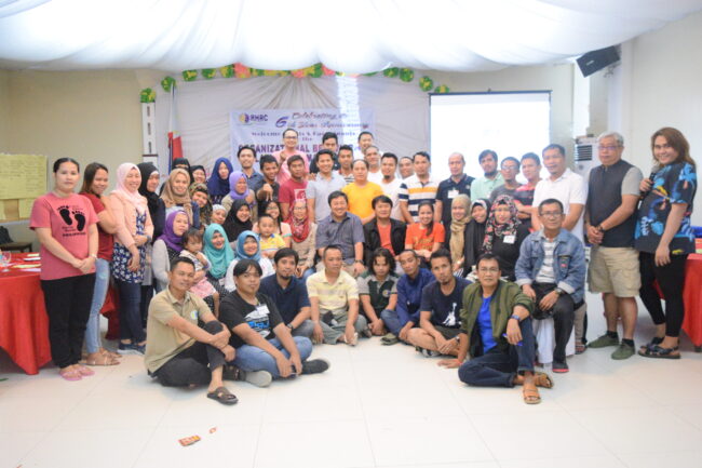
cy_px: 234
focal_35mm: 33
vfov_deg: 39.9
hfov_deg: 57.2
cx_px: 351
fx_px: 643
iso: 6400
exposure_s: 1/60
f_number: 3.8
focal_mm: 22
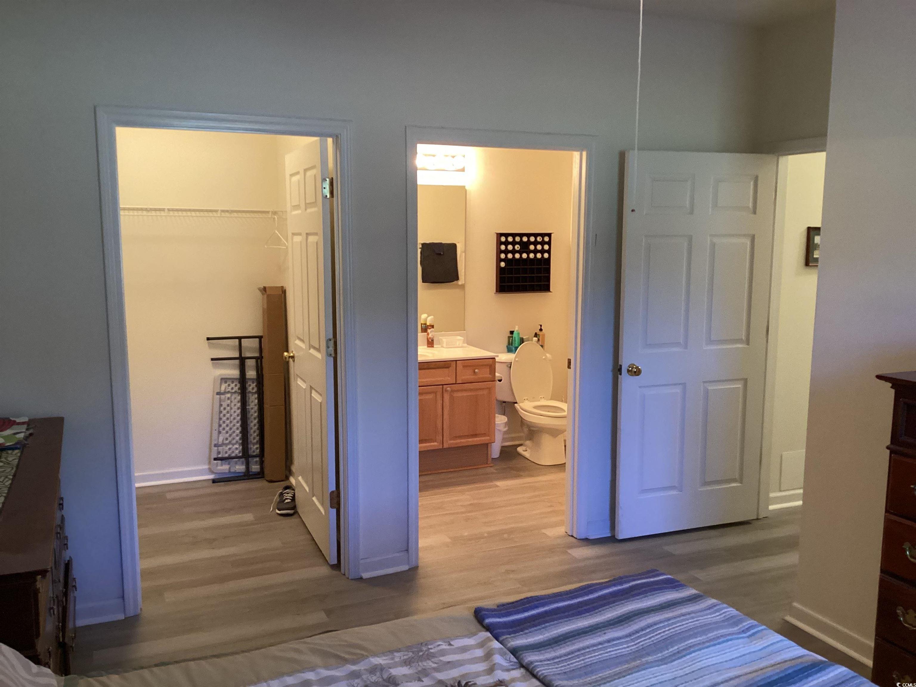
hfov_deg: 58.4
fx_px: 820
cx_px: 458
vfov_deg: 45.4
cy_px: 344
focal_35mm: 31
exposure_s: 1/50
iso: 320
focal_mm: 3.3
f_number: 2.4
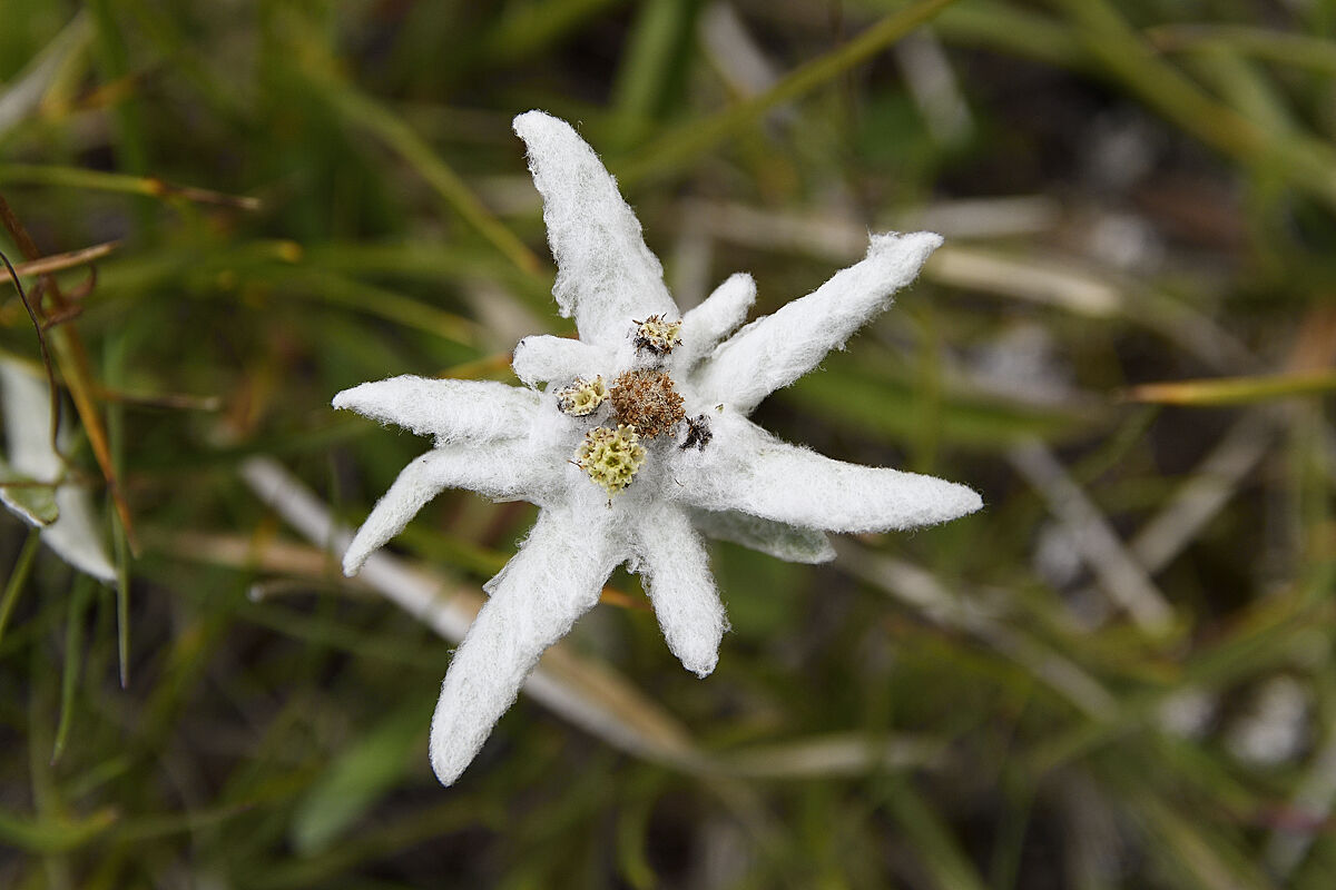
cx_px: 668
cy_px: 445
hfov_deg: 19.5
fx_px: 3896
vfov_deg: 13.0
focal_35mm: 105
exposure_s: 1/640
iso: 250
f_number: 7.1
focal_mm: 70
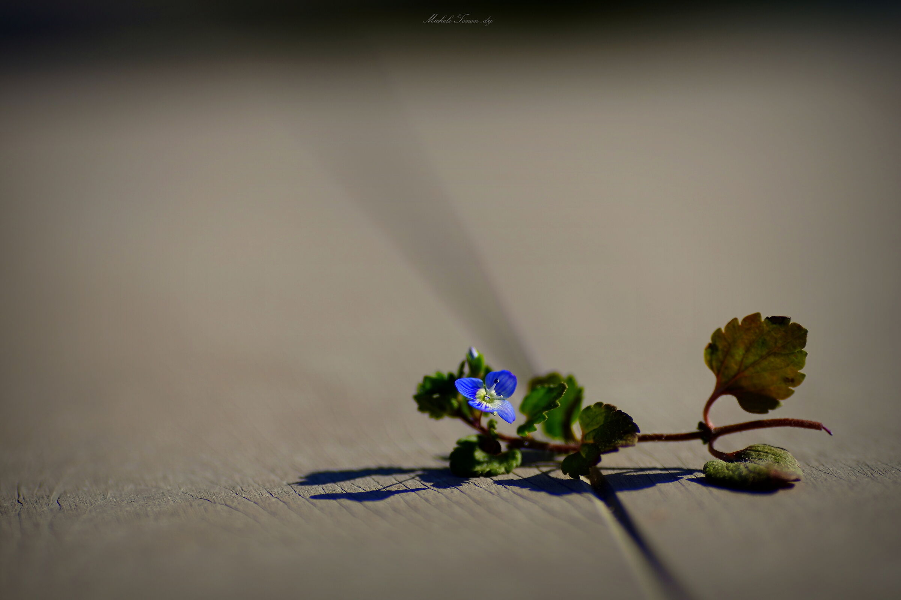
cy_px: 300
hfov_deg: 10.2
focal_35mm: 202
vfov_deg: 6.8
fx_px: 5055
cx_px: 450
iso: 100
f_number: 2
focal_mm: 135
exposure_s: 1/6400
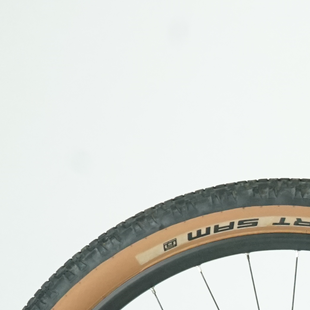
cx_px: 803
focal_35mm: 273
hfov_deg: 6.1
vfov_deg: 6.4
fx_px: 2766
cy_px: 309
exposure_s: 1/200
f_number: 6.3
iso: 2500
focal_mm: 56
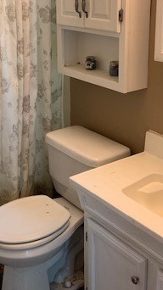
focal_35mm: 53
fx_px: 408
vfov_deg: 38.3
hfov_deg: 22.5
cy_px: 75
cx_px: 59
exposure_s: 1/60
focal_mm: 4.25
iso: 250
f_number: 1.8
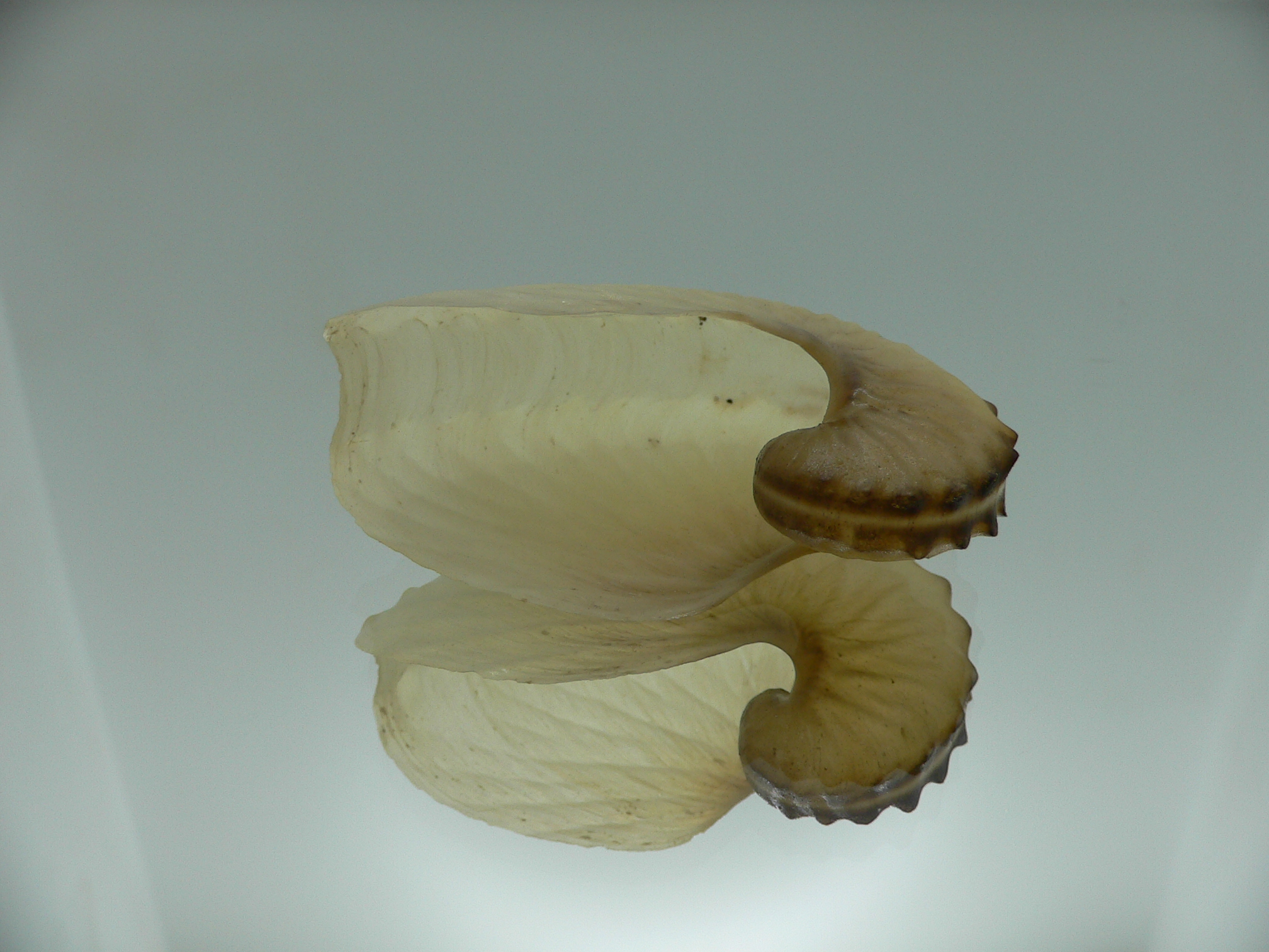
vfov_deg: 40.7
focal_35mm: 35
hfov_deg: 52.6
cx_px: 634
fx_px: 1283
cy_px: 476
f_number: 3.3
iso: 80
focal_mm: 4.6
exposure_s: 1/100
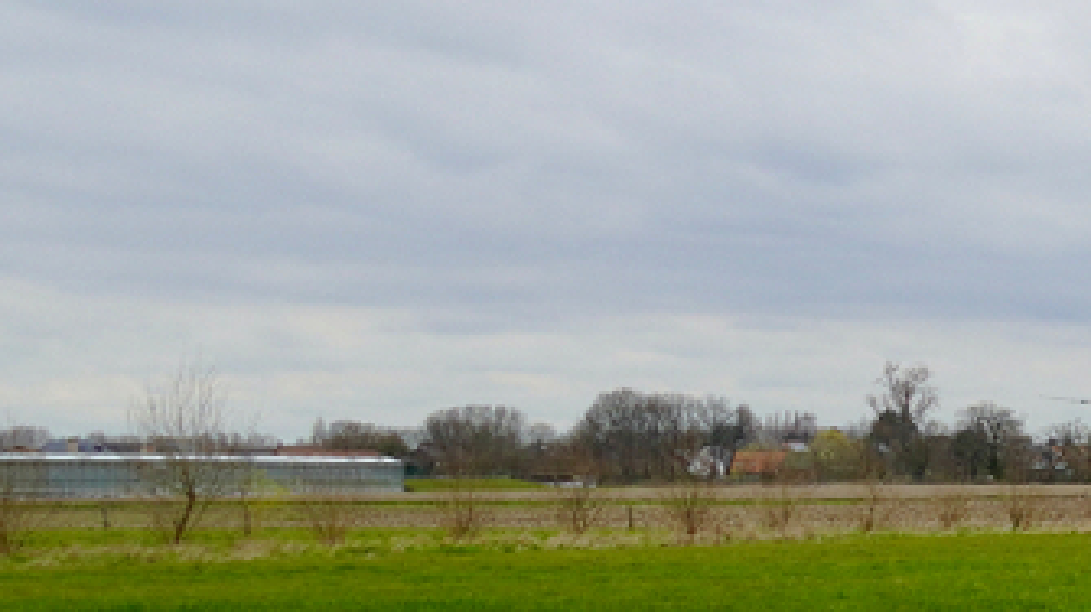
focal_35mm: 114
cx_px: 2130
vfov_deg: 10.5
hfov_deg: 15.4
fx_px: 3296
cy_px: 563
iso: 100
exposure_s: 1/125
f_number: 8
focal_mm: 18
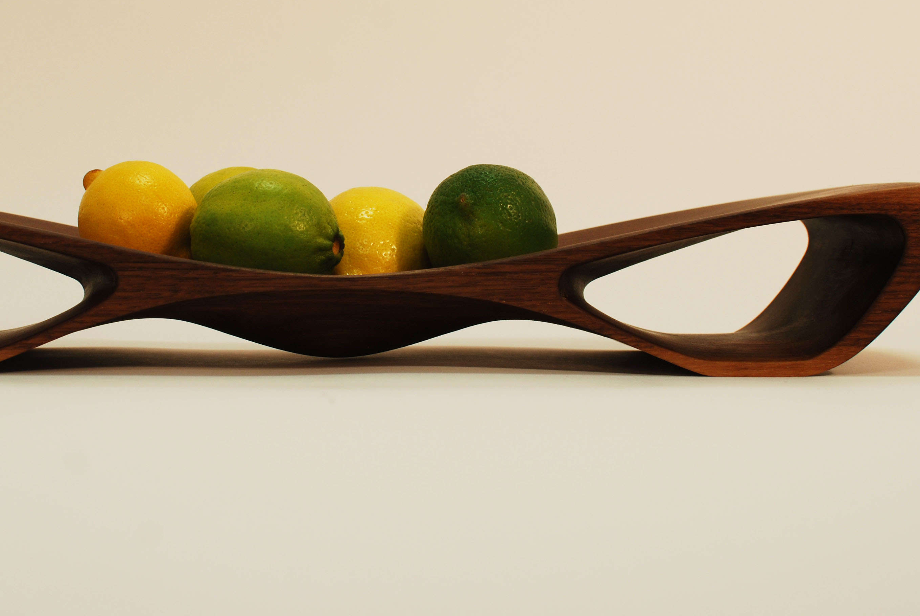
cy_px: 218
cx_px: 328
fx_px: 1911
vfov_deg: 18.3
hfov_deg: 26.9
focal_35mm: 75
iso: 180
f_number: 5.6
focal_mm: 35
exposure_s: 1/125
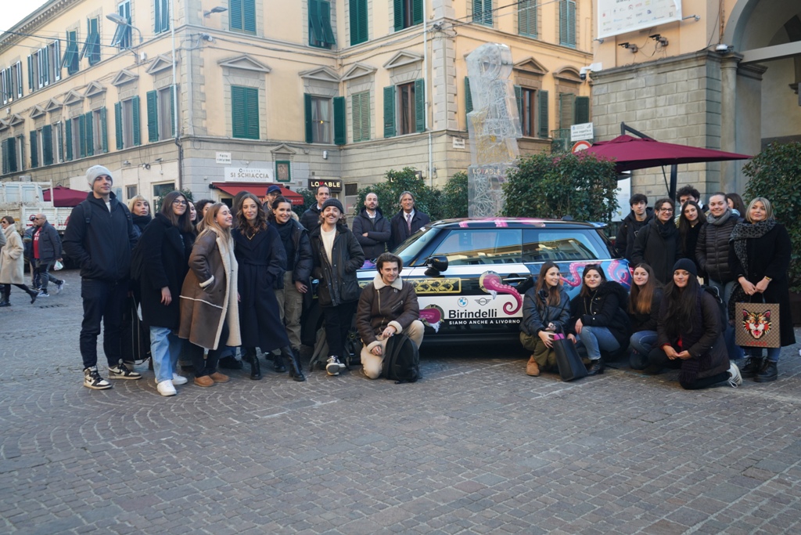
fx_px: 712
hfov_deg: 58.7
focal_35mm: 32
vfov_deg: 41.1
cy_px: 268
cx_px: 400
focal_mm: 32
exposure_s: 1/160
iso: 800
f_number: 4
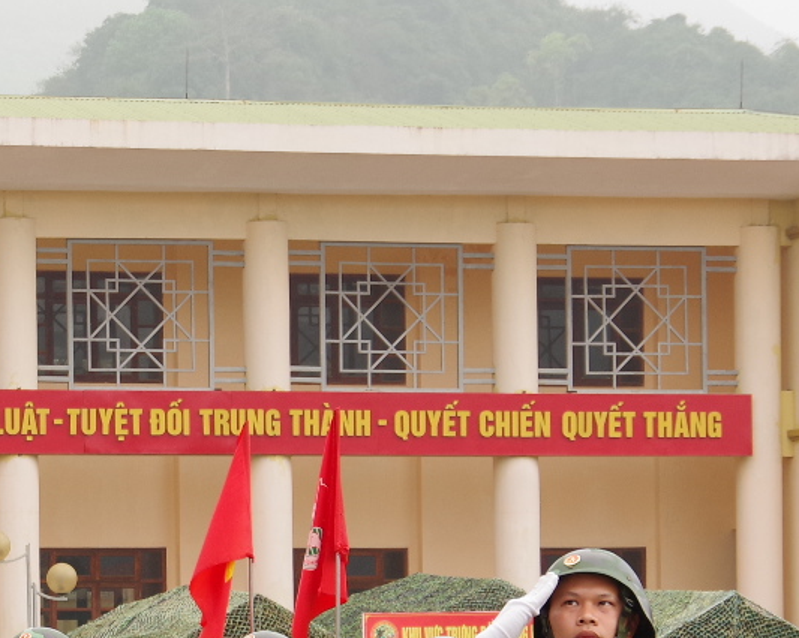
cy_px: 725
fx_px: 4799
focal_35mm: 203
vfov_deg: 7.6
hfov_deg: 9.5
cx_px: 10
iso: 200
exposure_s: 1/200
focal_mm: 40
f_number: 7.1
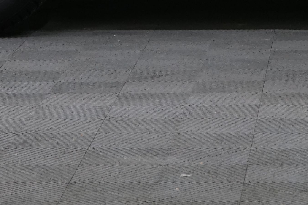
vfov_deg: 5.1
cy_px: -190
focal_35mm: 263
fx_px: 2250
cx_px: 356
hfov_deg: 7.8
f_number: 7.1
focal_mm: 59
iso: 1000
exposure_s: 1/50
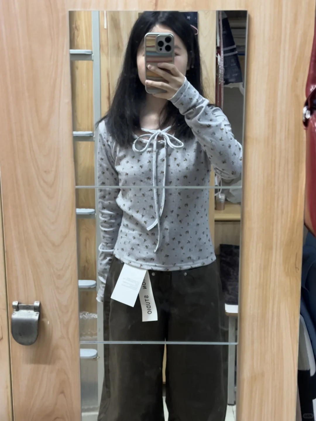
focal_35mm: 48
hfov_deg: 30.3
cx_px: 158
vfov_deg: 39.7
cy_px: 210
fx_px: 584
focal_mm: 6.86
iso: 640
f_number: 1.78
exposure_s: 1/28
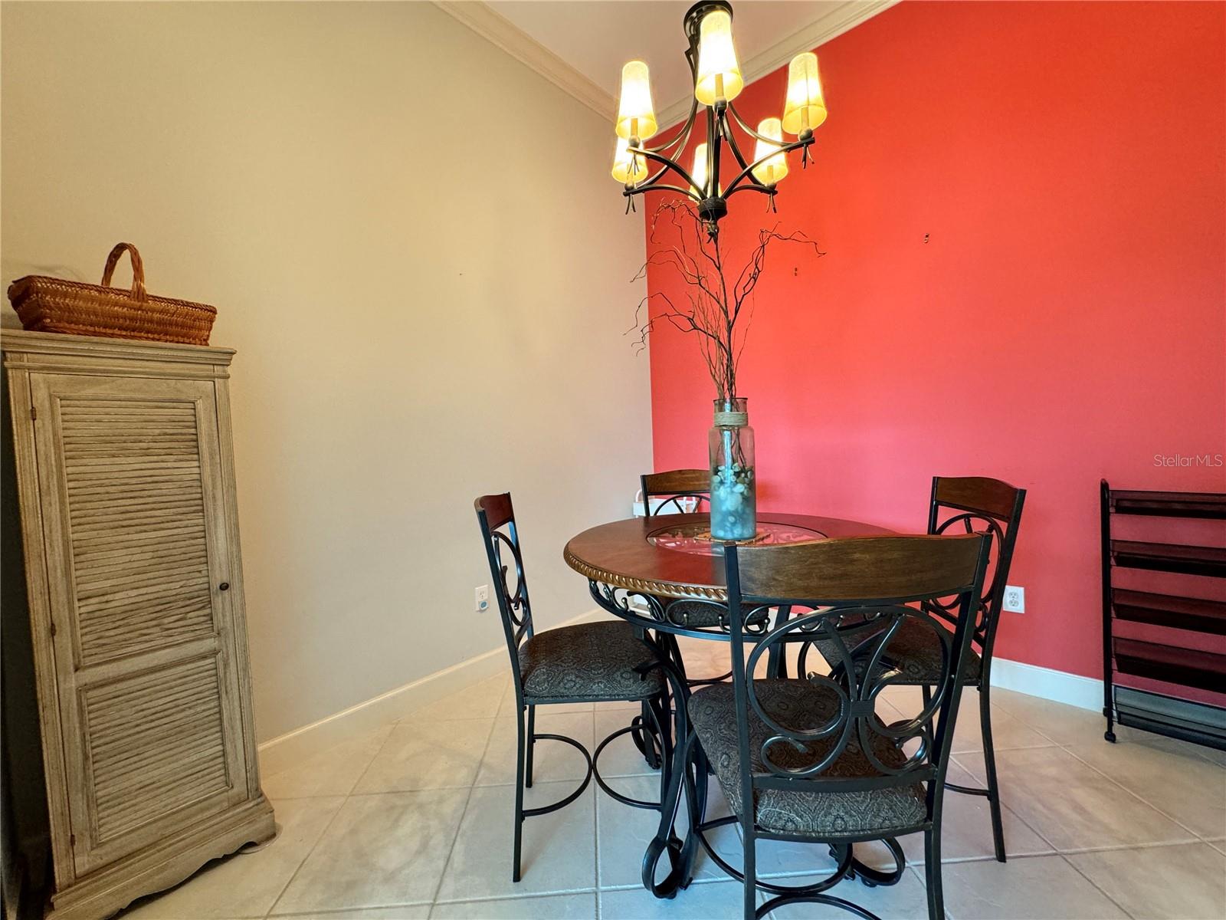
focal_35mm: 14
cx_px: 613
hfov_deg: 102.1
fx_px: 496
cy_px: 460
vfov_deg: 85.7
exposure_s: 1/60
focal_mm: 2.22
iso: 250
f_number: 2.2
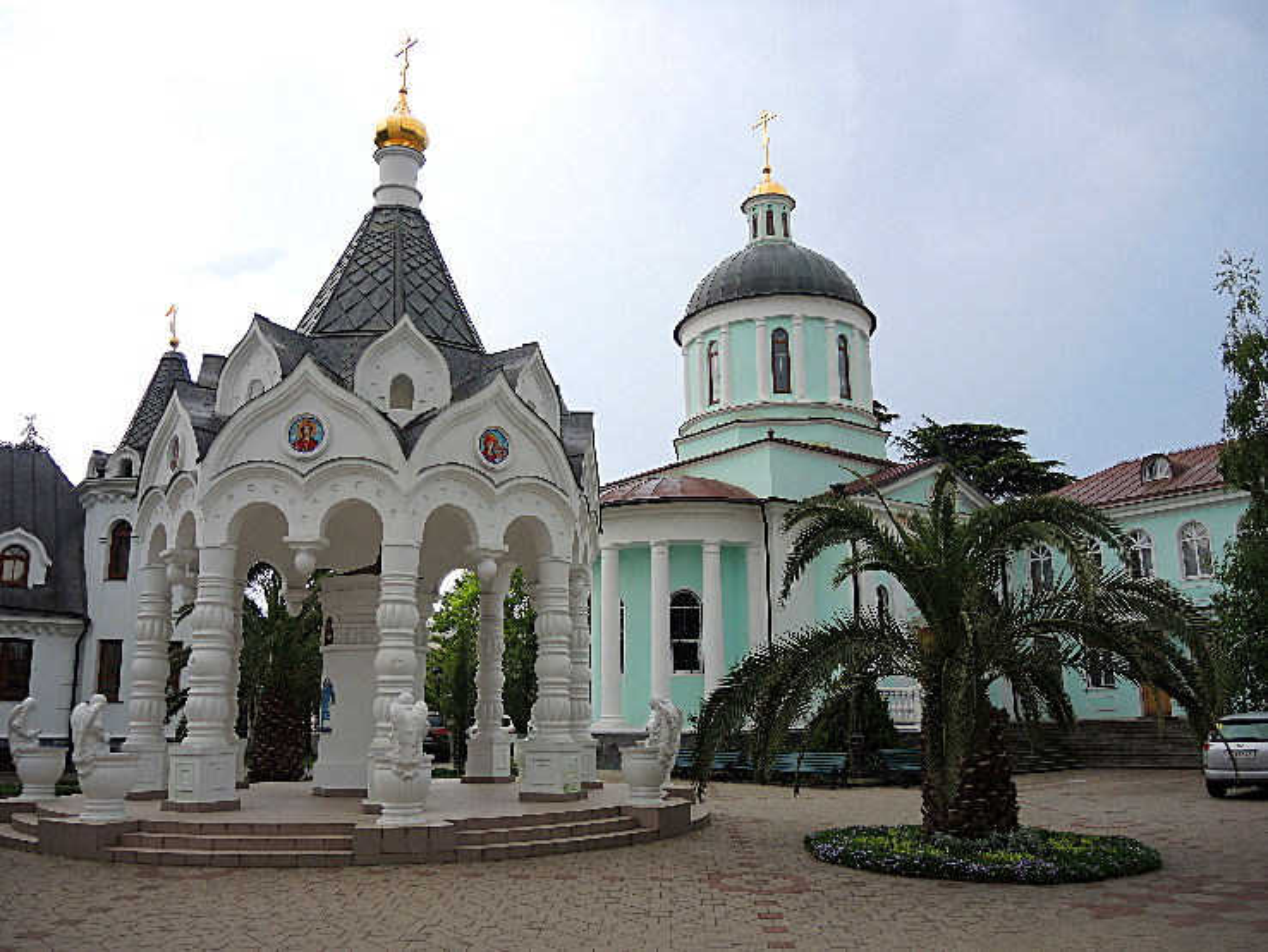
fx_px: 1026
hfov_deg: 63.4
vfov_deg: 49.8
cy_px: 476
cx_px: 634
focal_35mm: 28
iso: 80
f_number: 2
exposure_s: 1/1000
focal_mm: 6
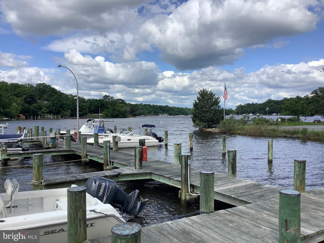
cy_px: 122
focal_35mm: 31
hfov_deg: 58.4
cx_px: 162
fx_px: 290
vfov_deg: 45.4
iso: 25
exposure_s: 1/1773
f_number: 2.4
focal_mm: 3.3
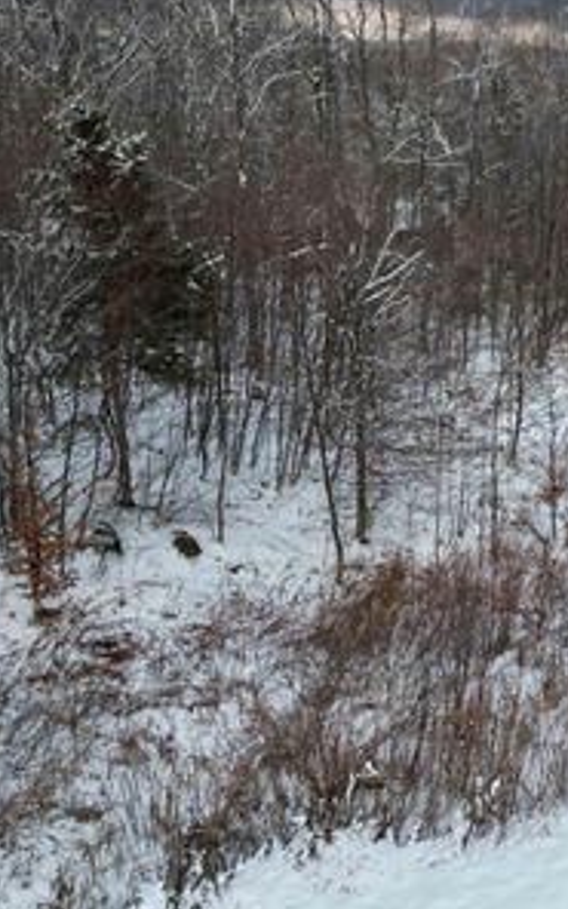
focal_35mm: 43
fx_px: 1065
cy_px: 367
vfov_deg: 46.0
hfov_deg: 28.7
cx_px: 513
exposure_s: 1/2000
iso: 130
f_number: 1.7
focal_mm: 6.72
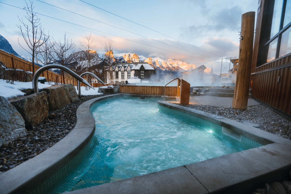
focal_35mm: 16
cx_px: 146
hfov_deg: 96.7
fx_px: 129
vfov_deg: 73.7
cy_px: 97
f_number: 2.8
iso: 64
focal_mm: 16
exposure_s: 1/100
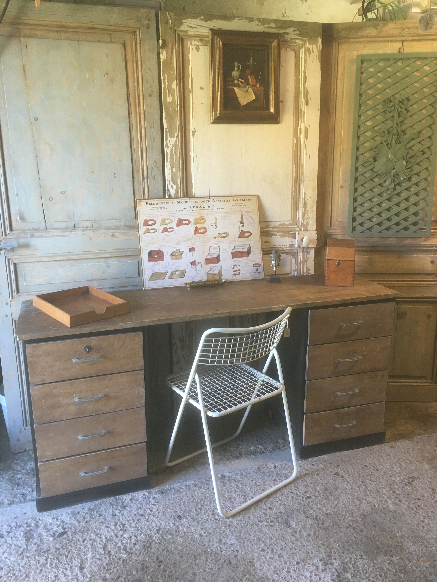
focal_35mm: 29
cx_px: 218
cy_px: 291
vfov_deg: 61.7
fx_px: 488
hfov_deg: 48.2
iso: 125
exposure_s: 1/33
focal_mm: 4.15
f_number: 2.2
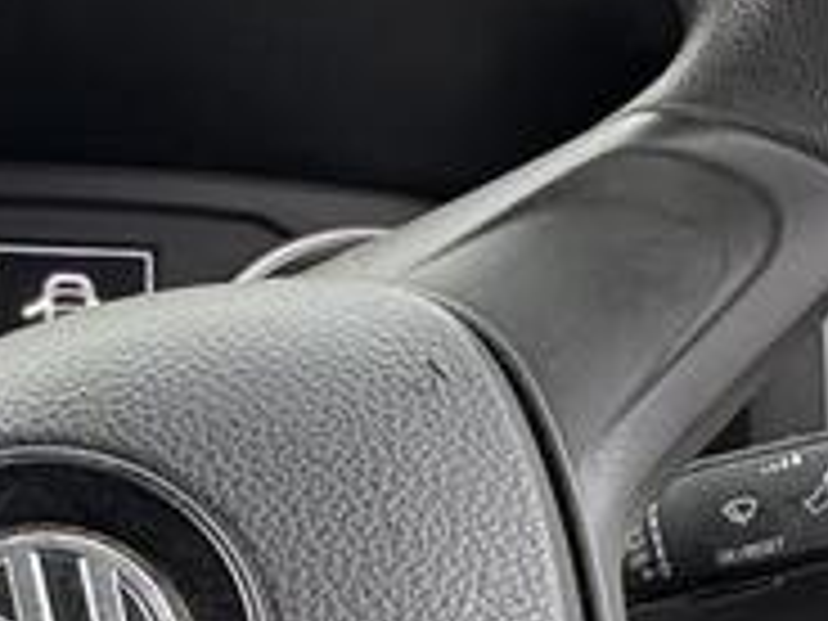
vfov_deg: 20.3
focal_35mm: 68
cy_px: 738
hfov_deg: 28.5
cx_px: 374
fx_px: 1627
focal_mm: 2.22
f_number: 2.2
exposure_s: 1/87
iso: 200
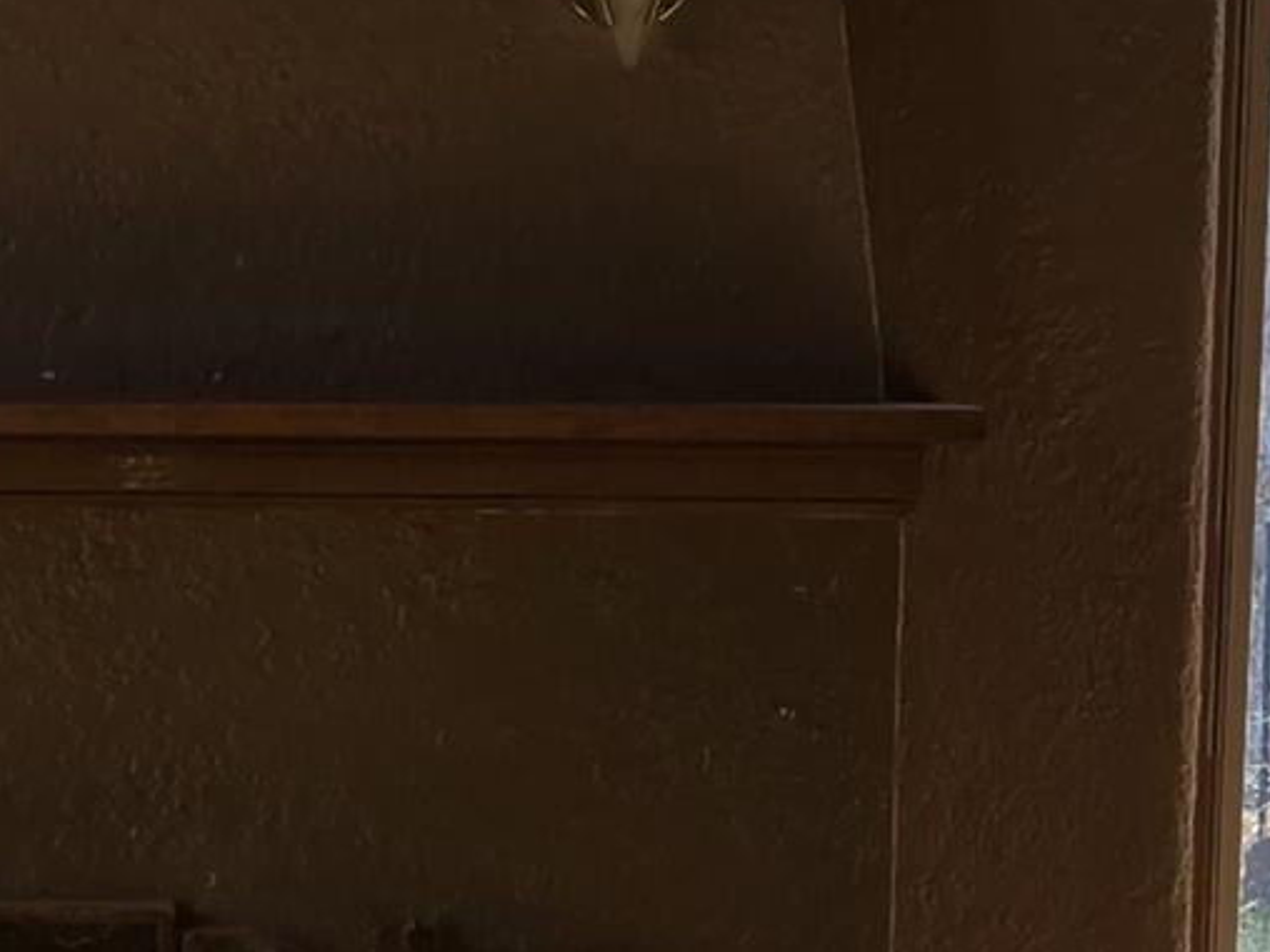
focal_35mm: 139
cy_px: 885
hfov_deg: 13.8
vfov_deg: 10.6
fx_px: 5100
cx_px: -225
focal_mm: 5.4
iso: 25
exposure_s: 1/276
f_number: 1.8
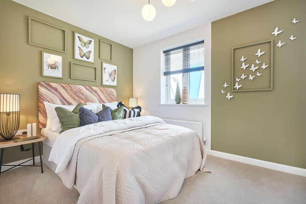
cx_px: 153
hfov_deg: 96.7
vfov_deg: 73.8
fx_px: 136
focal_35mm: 16
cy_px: 102
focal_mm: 16
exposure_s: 1/2
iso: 100
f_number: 10
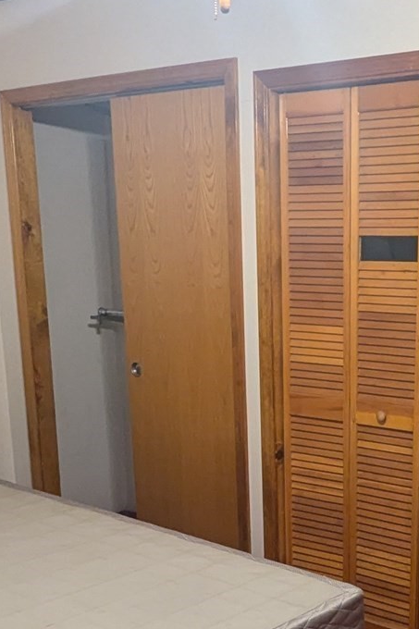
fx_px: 873
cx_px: 377
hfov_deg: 26.1
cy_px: 451
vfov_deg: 38.8
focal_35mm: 50
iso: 234
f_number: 2.2
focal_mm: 2.35
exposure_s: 1/40
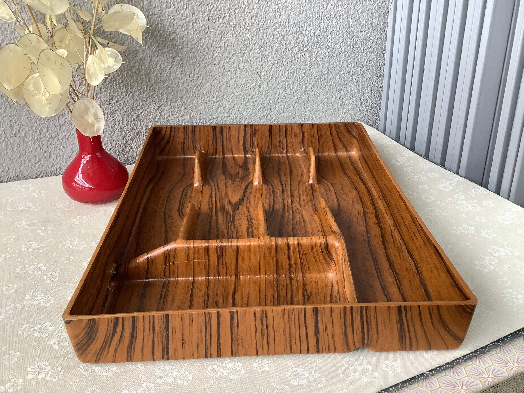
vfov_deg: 45.4
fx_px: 469
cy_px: 196
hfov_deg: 58.4
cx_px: 262
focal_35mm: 31
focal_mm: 3.3
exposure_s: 1/60
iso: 100
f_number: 2.4
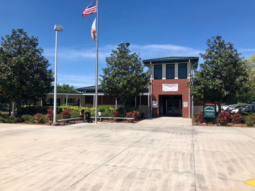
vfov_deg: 49.7
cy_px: 96
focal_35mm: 28
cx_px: 128
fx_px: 206
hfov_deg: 63.4
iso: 20
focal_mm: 4
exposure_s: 1/2825
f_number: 1.8
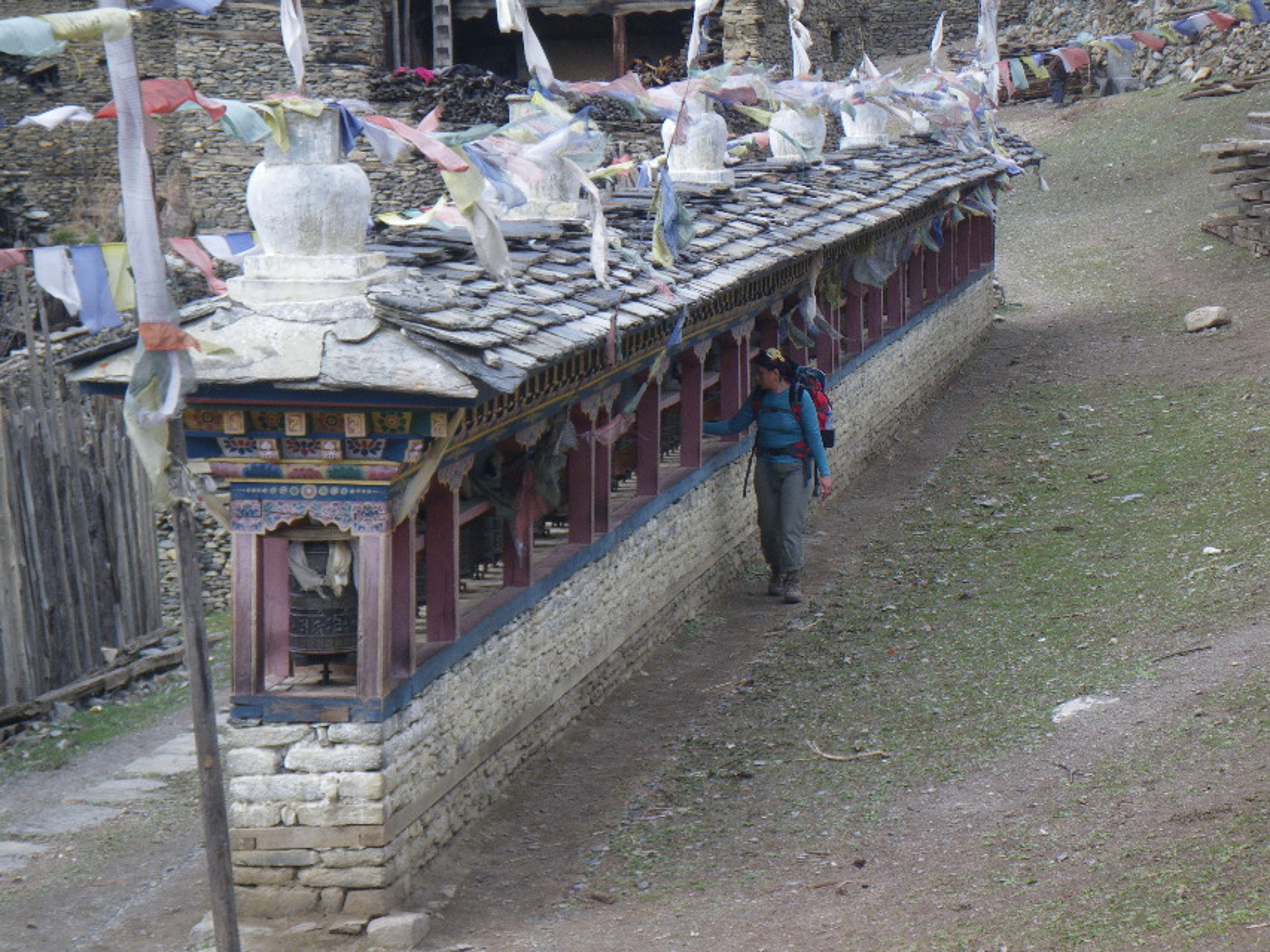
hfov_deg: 17.1
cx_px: 635
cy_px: 476
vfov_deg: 12.9
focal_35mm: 115
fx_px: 4220
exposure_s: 1/160
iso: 125
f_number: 5.2
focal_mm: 20.6
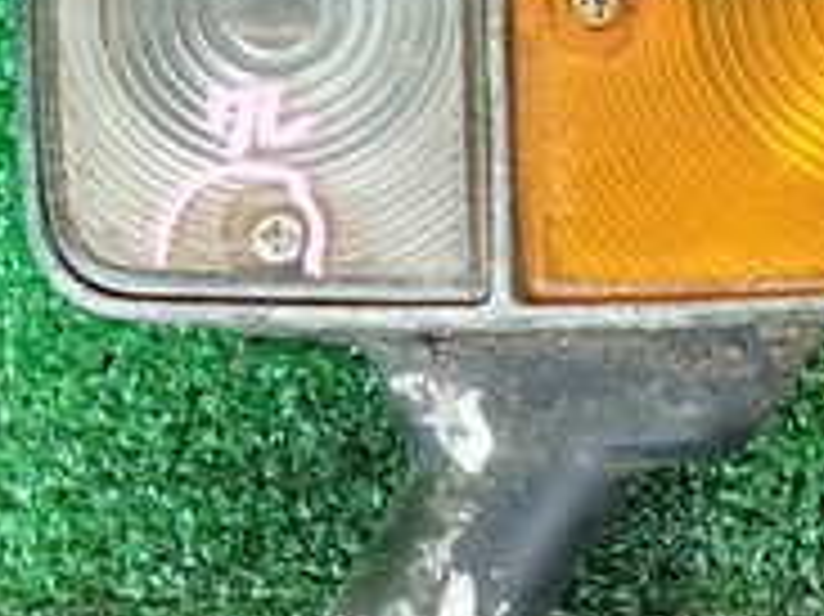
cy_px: 333
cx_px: 657
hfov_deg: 23.5
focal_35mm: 82
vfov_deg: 18.0
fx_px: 1951
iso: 125
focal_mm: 4.5
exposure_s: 1/60
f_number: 2
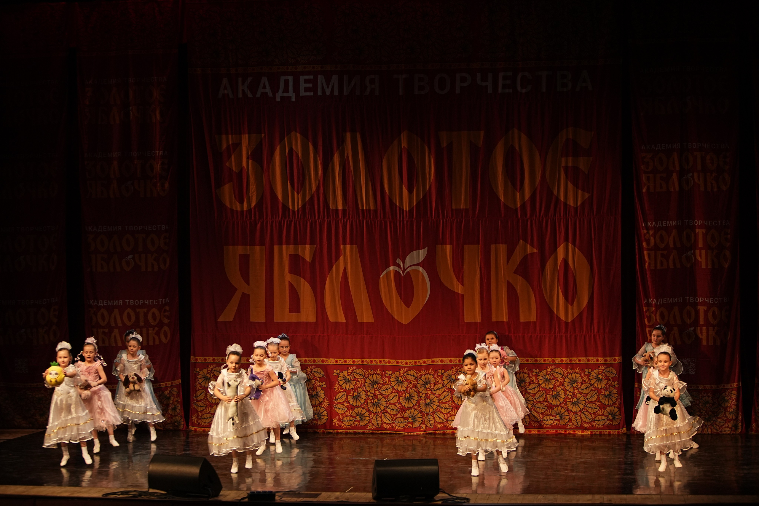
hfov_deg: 27.0
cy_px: 253
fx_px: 1581
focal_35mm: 75
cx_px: 380
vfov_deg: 18.2
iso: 1250
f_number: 2.8
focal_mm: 75
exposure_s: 1/400
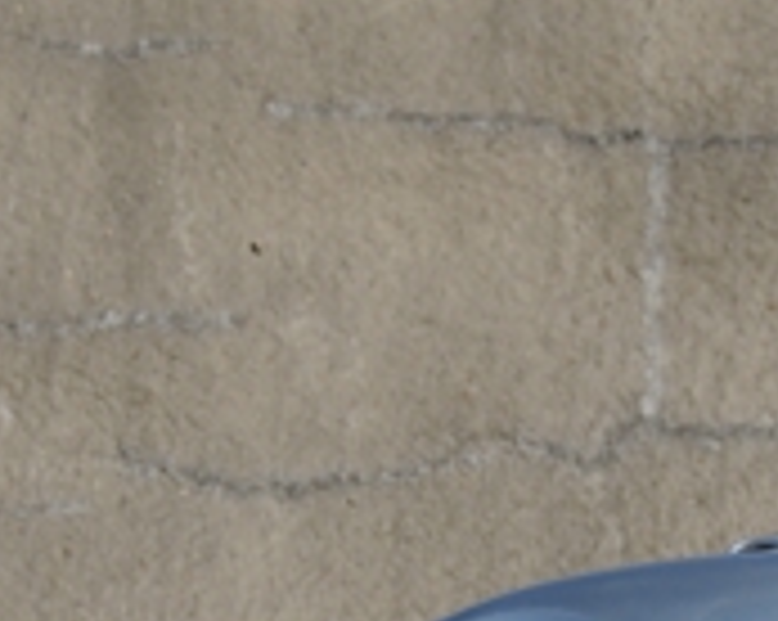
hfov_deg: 9.8
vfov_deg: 7.6
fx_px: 4554
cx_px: 472
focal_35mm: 198
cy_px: 1105
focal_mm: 32
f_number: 4.2
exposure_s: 1/3200
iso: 200
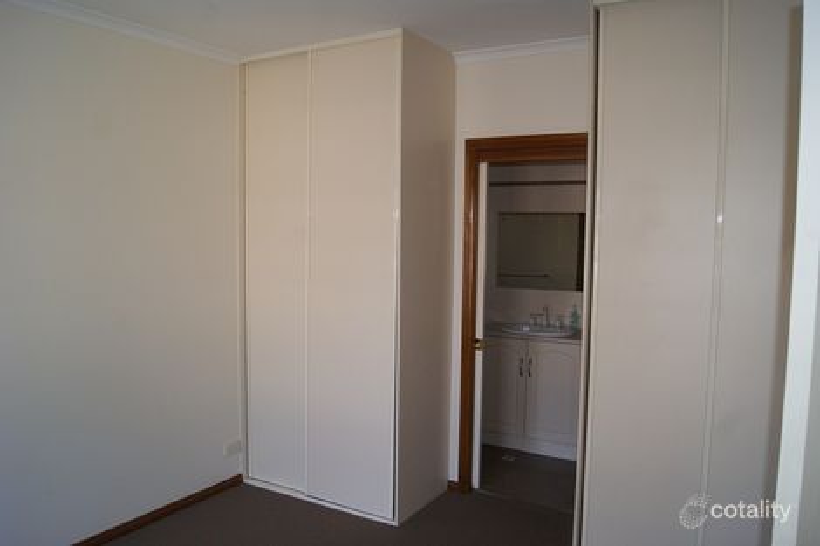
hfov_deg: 67.4
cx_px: 410
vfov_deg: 47.9
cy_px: 273
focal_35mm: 27
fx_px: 615
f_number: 5.6
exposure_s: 1/60
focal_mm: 18
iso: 400
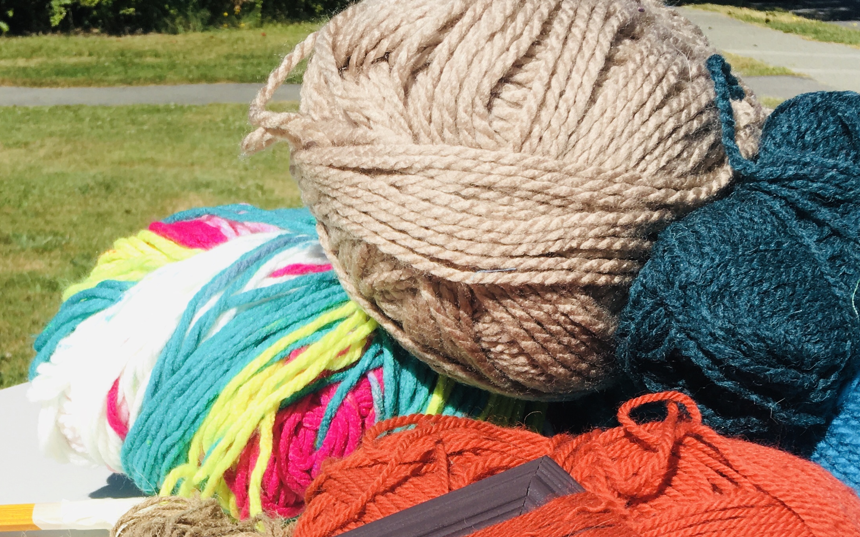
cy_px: 547
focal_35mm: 57
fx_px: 1336
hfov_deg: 35.1
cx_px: 236
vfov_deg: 21.9
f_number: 2.2
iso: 25
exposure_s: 1/1399
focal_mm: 4.15
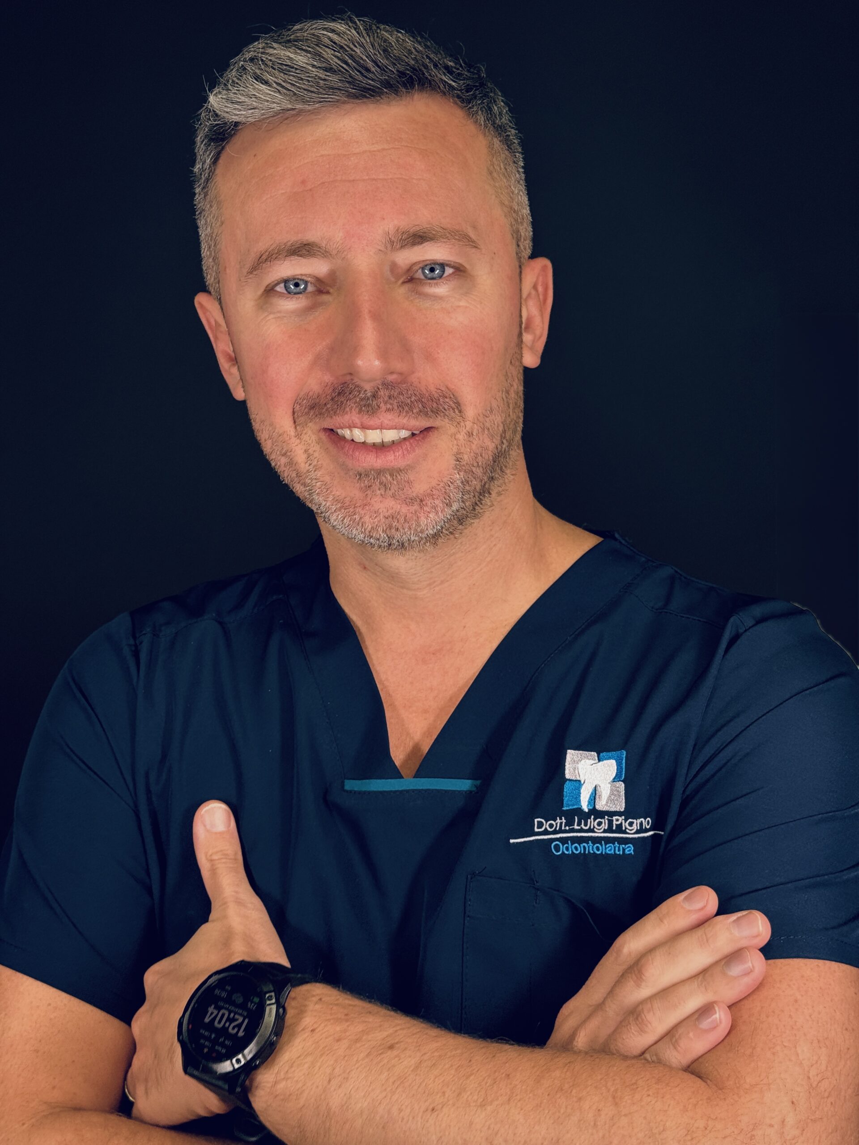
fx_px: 1588
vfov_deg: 39.7
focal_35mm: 48
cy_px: 572
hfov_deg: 30.3
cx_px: 430
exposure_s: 1/189
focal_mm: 6.76
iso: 50
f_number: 1.78
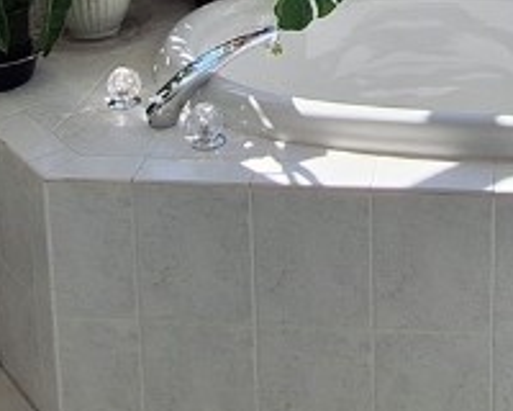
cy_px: -167
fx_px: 987
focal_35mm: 65
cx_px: 398
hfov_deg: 28.6
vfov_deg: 20.7
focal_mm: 1.74
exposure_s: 1/1096
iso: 40
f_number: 2.2
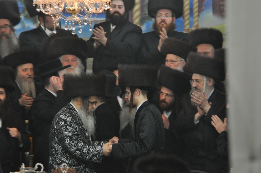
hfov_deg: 4.6
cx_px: 130
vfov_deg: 3.0
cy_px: 86
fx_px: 3258
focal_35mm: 450
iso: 1600
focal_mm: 300
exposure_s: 1/80
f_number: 7.1
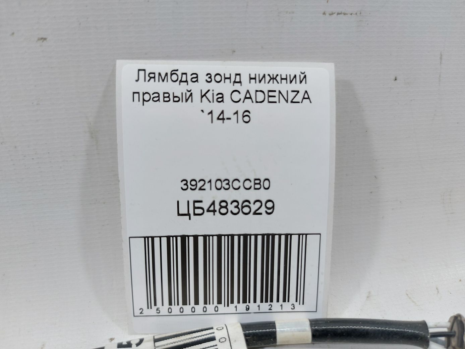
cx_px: 232
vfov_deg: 56.8
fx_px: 322
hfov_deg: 71.6
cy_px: 174
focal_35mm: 24
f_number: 1.8
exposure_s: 1/50
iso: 80
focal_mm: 5.23
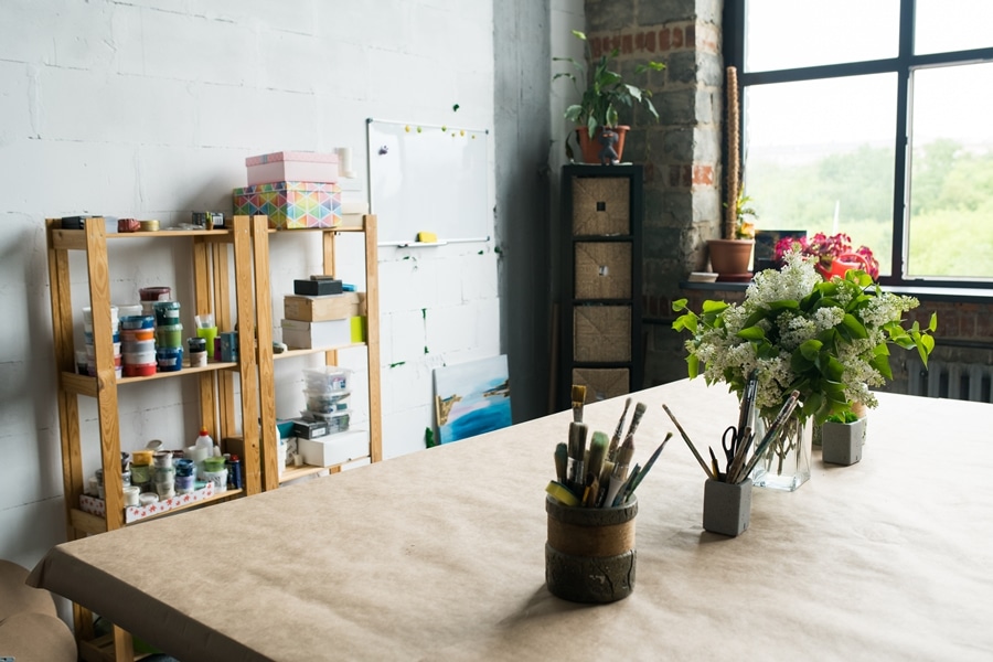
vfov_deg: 37.9
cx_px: 496
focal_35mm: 35
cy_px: 331
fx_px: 965
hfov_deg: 54.4
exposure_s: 1/160
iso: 500
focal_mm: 35
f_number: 5
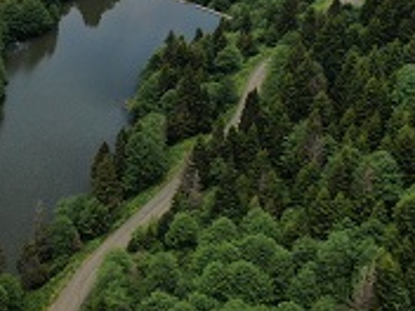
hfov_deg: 23.4
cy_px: 7
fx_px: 983
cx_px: 61
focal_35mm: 82
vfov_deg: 17.6
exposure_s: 1/2000
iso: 100
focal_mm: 4.39
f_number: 2.8
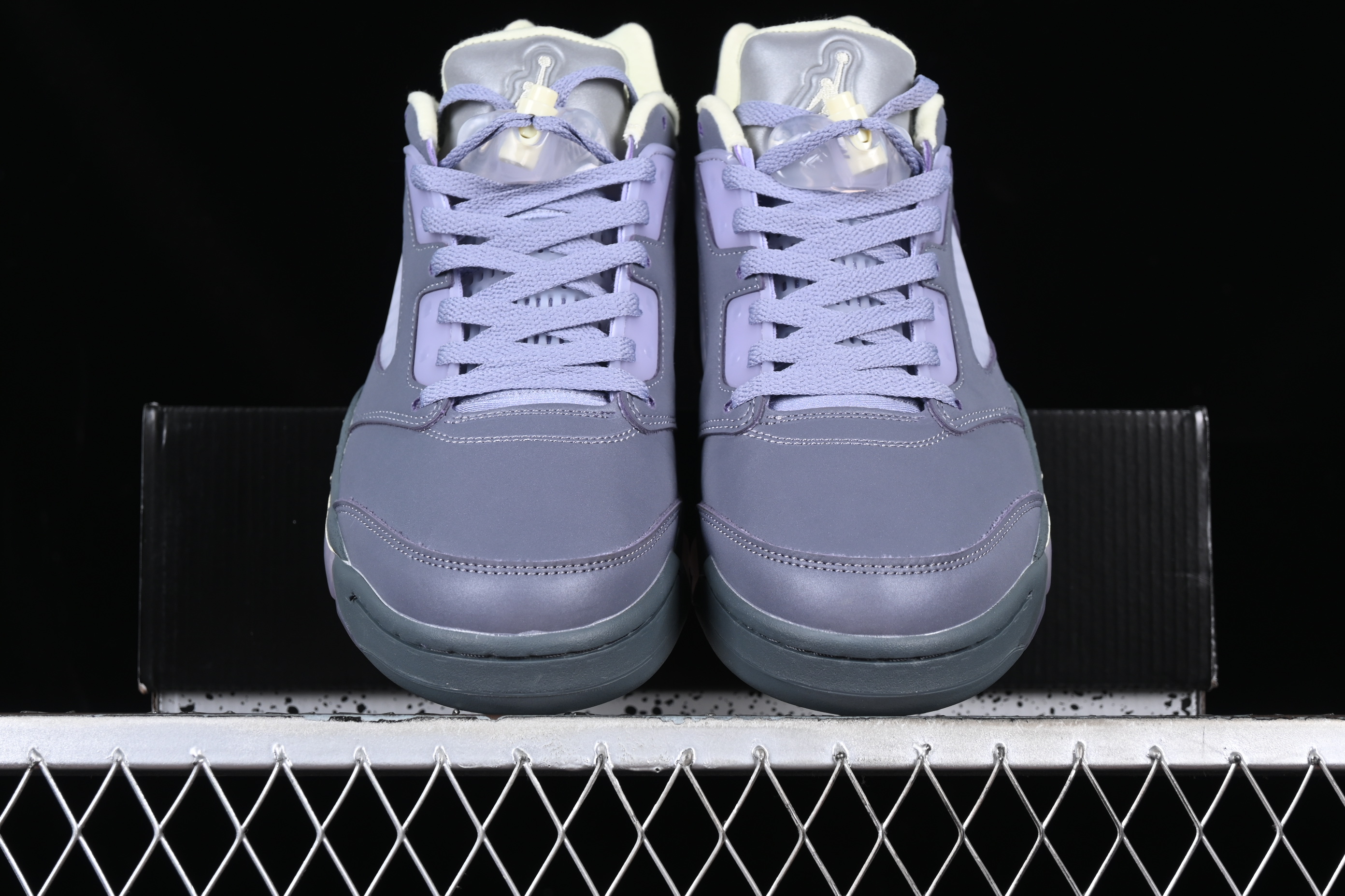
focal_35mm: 75
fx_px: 2802
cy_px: 448
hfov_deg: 27.0
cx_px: 672
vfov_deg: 18.2
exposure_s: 1/60
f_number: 7.1
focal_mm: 50
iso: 160
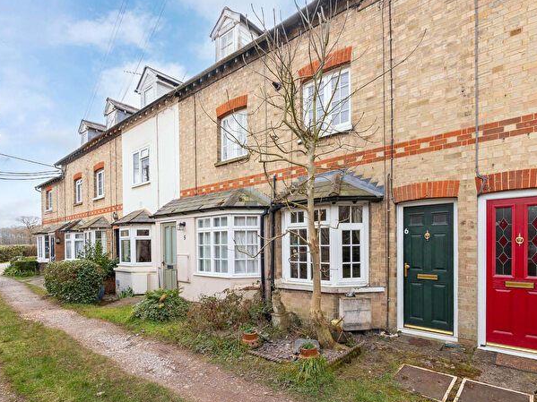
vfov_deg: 71.6
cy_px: 206
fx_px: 279
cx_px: 300
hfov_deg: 87.4
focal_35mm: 18
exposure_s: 1/1000
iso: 1000
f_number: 7.1
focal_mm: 16
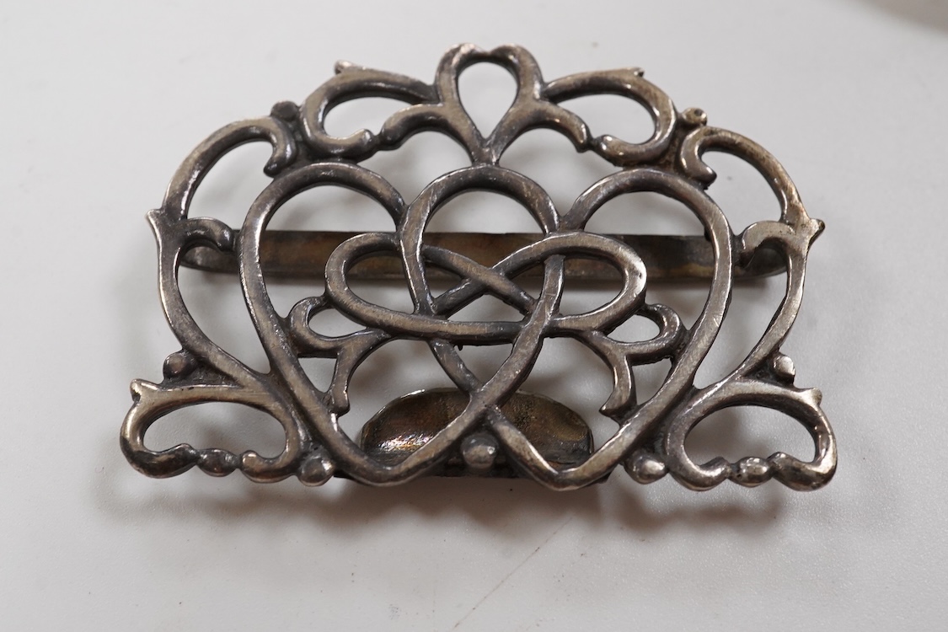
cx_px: 474
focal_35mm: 45
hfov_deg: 43.6
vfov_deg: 29.9
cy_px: 316
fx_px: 1185
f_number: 16
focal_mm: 30
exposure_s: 1/100
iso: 2500
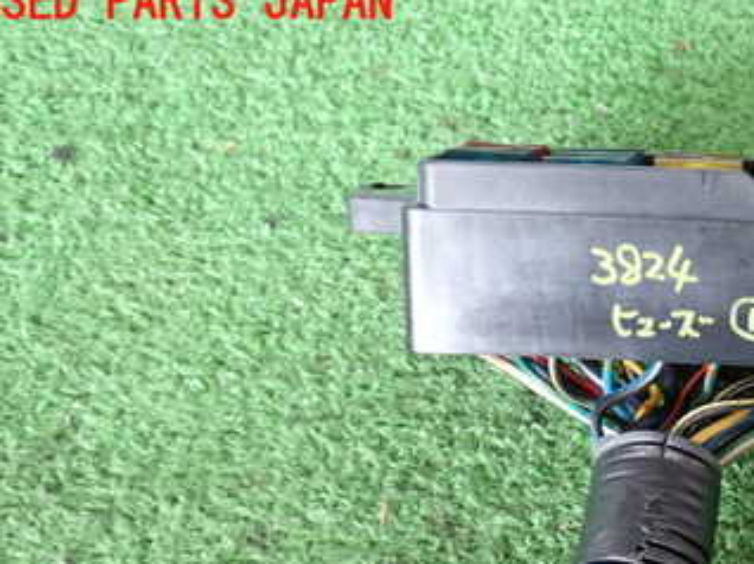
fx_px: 1480
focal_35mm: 68
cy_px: 507
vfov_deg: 21.1
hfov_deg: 27.6
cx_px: 673
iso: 250
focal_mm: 6.37
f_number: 2.5
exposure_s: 1/40
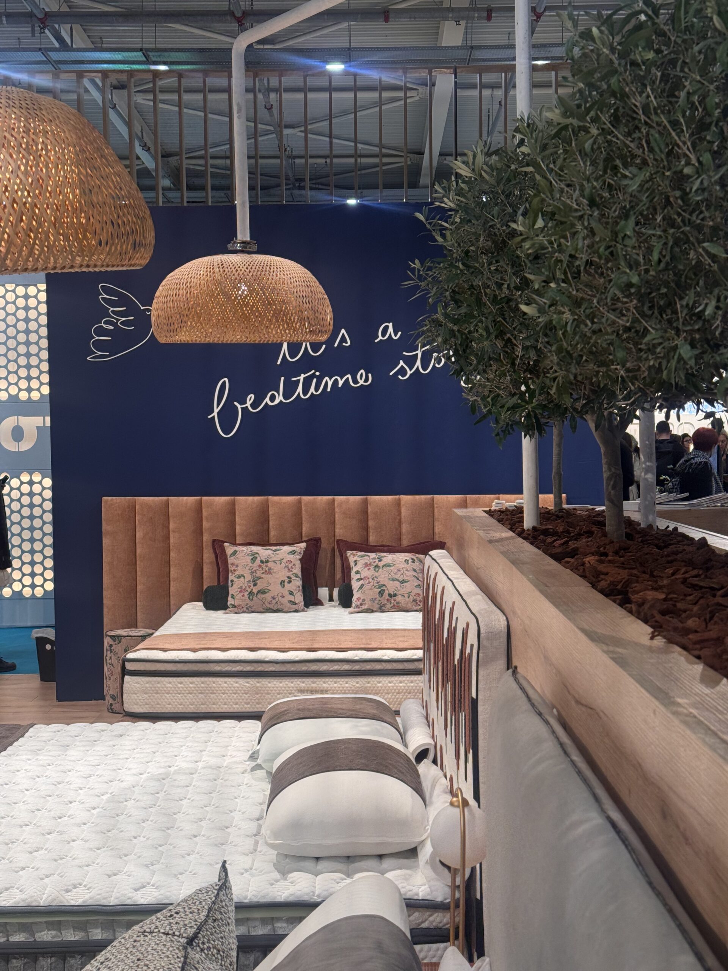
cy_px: 486
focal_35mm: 48
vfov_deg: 39.7
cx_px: 364
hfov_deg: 30.3
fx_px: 1346
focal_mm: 6.76
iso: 50
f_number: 1.78
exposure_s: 1/121
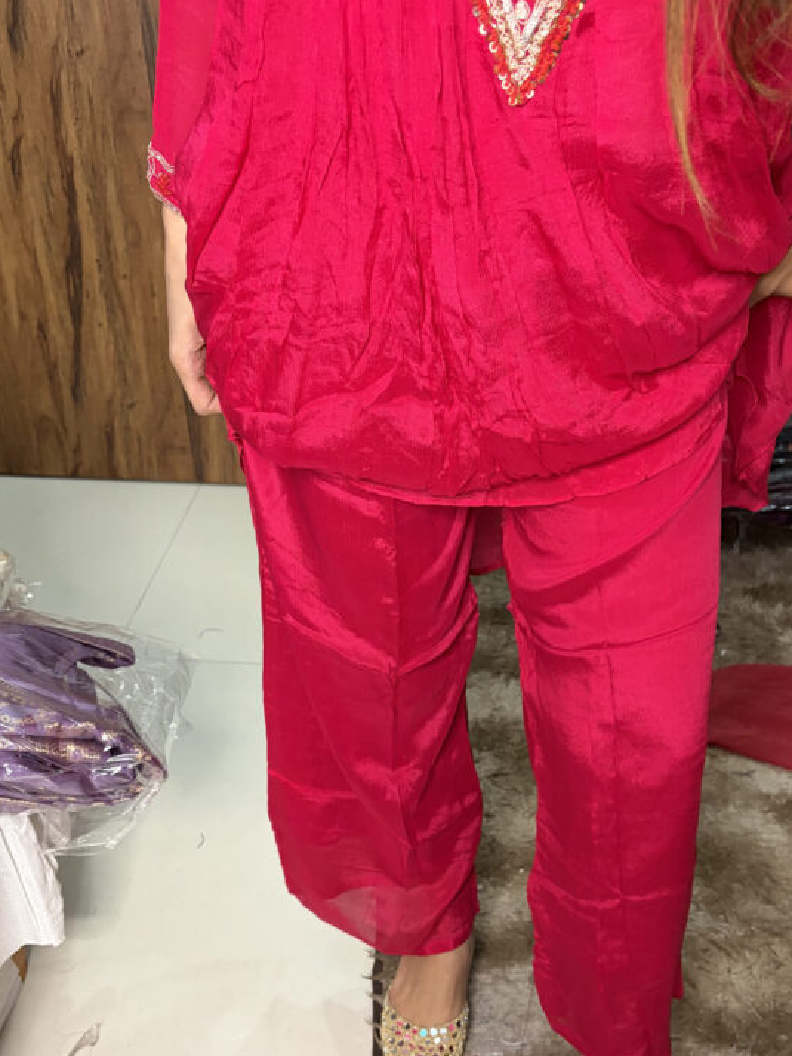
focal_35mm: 34
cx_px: 441
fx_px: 1037
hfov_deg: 41.7
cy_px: 664
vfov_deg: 53.3
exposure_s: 1/50
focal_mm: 5.96
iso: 320
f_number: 1.6
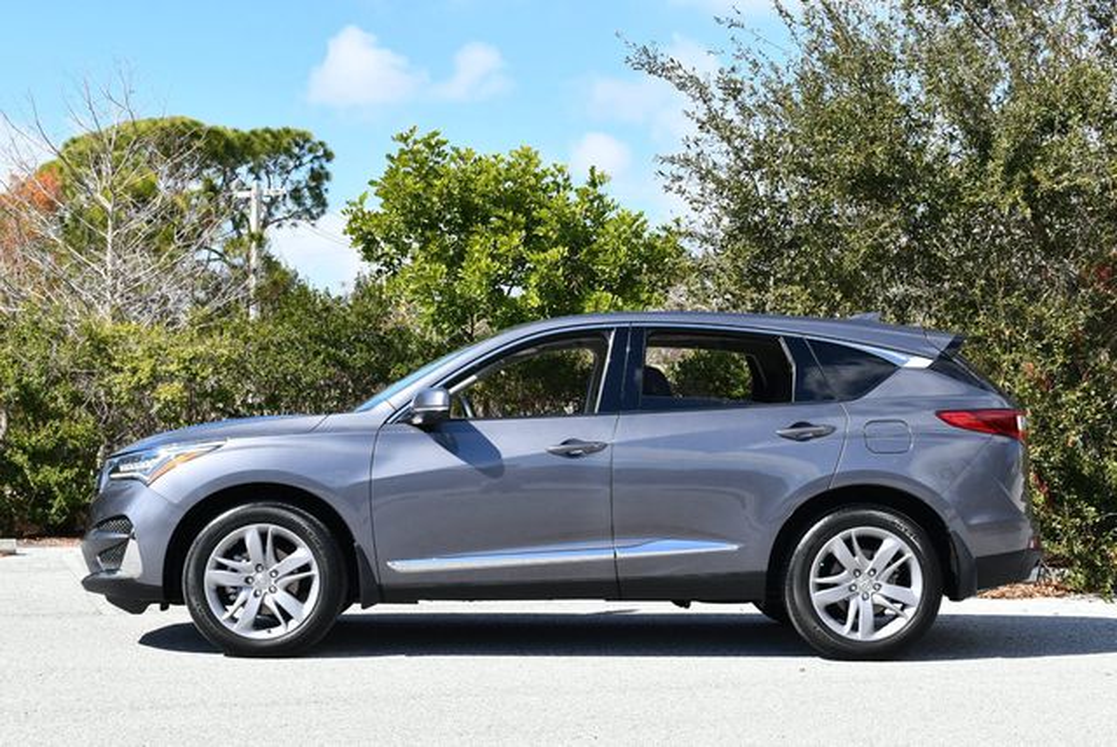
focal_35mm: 60
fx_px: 1863
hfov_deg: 33.4
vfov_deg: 22.7
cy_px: 374
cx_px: 558
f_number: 8
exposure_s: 1/250
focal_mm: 30
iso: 180
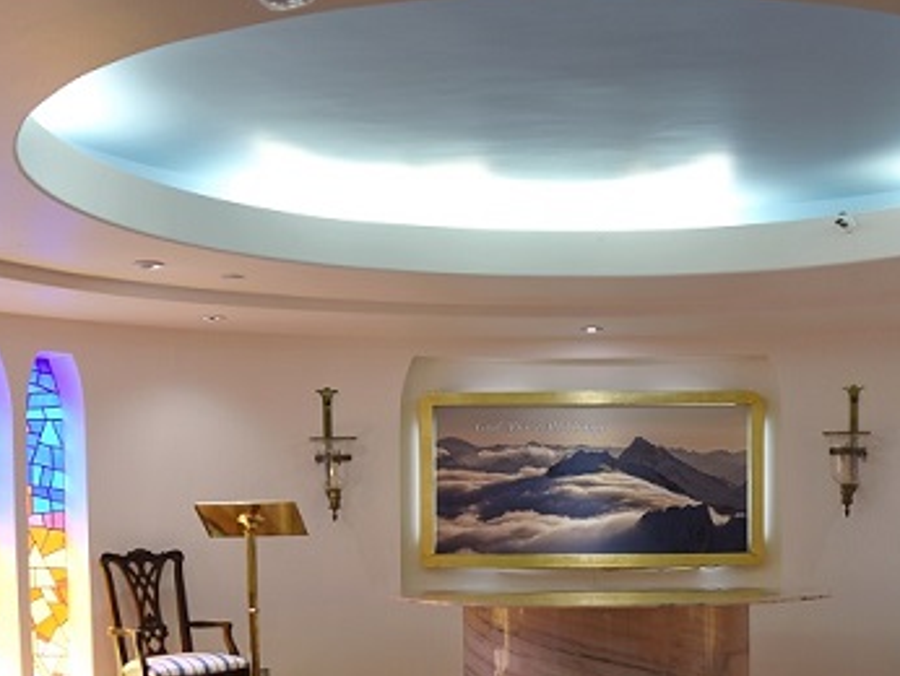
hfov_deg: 37.7
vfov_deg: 28.3
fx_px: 1301
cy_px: 580
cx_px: 611
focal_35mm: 50
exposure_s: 1/100
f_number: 3.5
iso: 500
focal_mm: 24
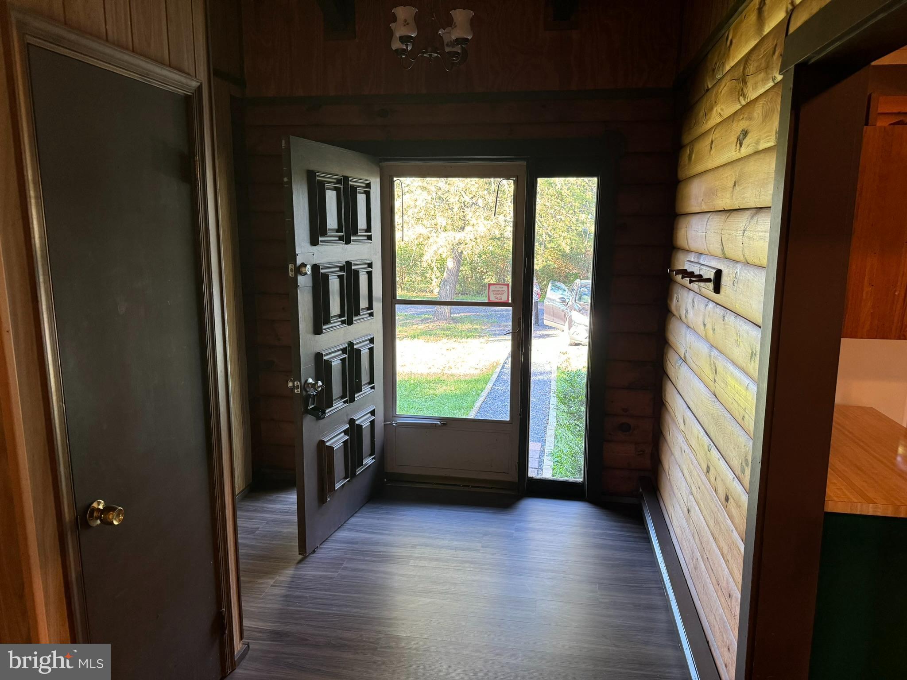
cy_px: 340
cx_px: 454
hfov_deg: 71.6
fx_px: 629
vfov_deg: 56.8
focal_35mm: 24
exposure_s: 1/60
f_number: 1.78
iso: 250
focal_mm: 6.76
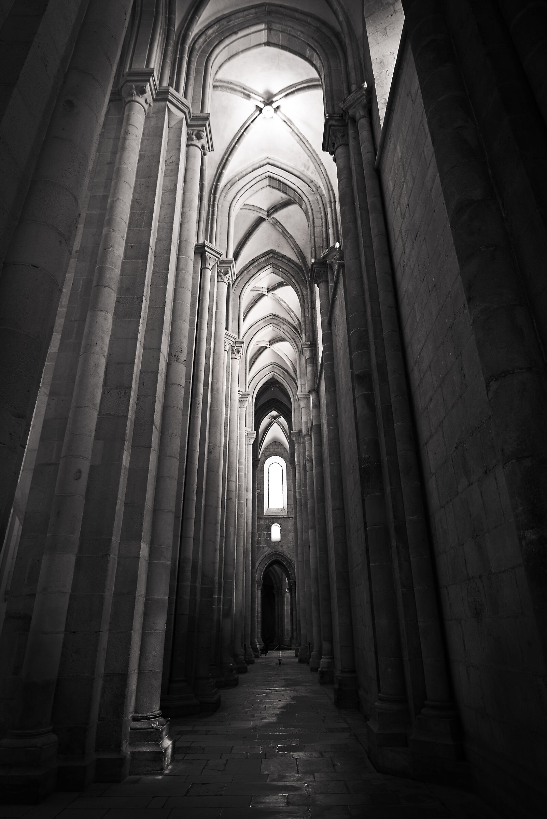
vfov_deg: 81.2
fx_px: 478
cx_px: 274
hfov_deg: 59.5
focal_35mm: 21
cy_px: 410
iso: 1000
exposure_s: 1/200
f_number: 3.2
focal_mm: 21
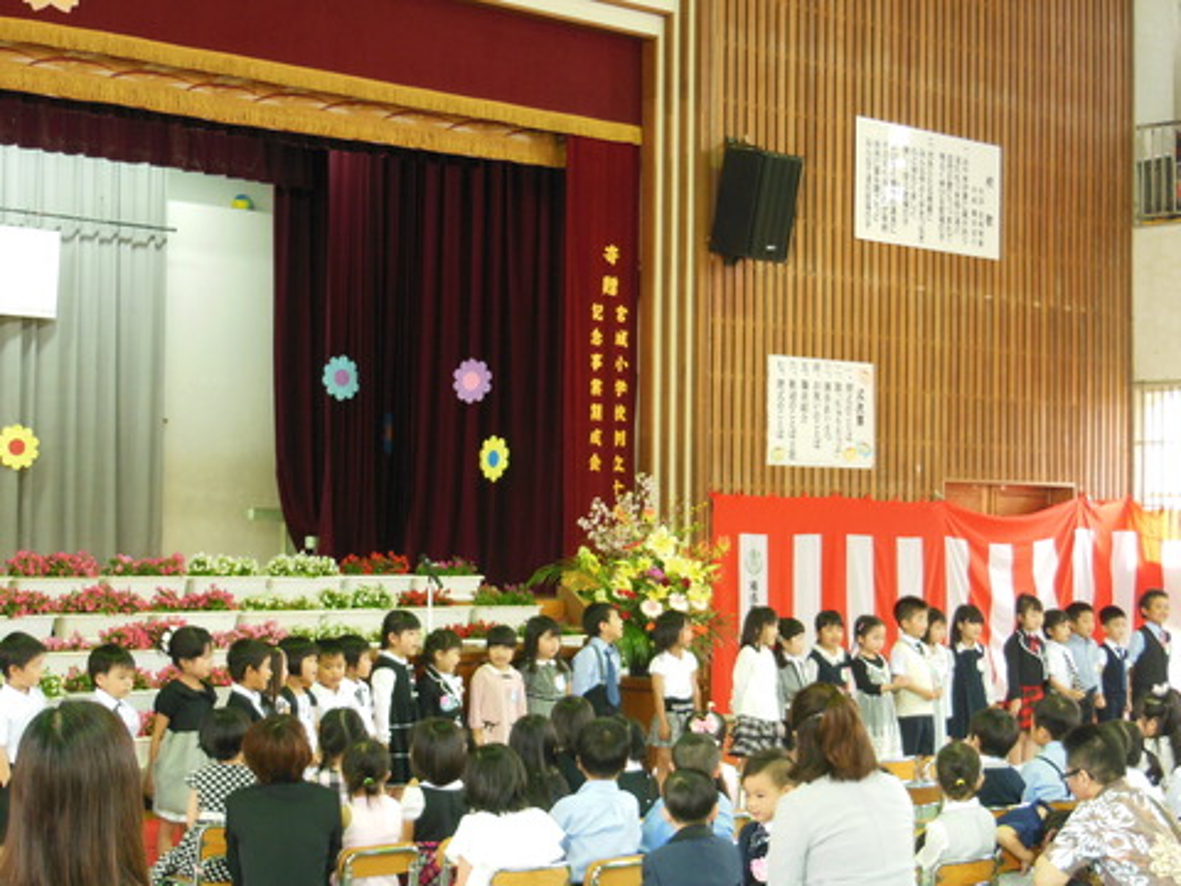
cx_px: 590
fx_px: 2388
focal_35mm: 70
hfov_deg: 27.8
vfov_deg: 21.0
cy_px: 443
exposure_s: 1/10
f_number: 5.2
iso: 400
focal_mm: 12.4
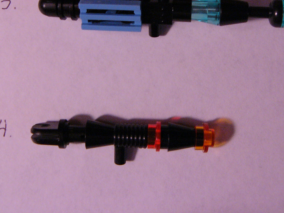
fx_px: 468
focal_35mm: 57
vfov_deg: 25.3
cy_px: 50
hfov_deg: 33.7
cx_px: 168
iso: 200
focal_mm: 6
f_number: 2.8
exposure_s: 1/20
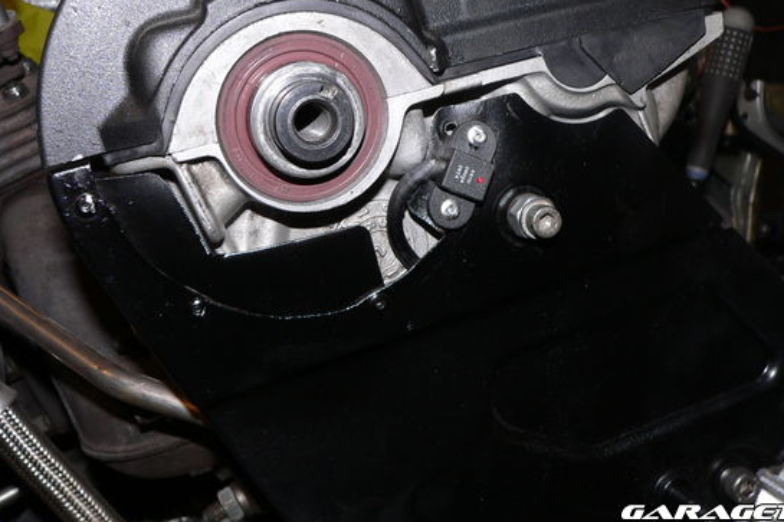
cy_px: 181
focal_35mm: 44
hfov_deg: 44.5
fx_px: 958
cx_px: 407
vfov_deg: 30.3
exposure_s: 1/60
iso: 100
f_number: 4
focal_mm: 6
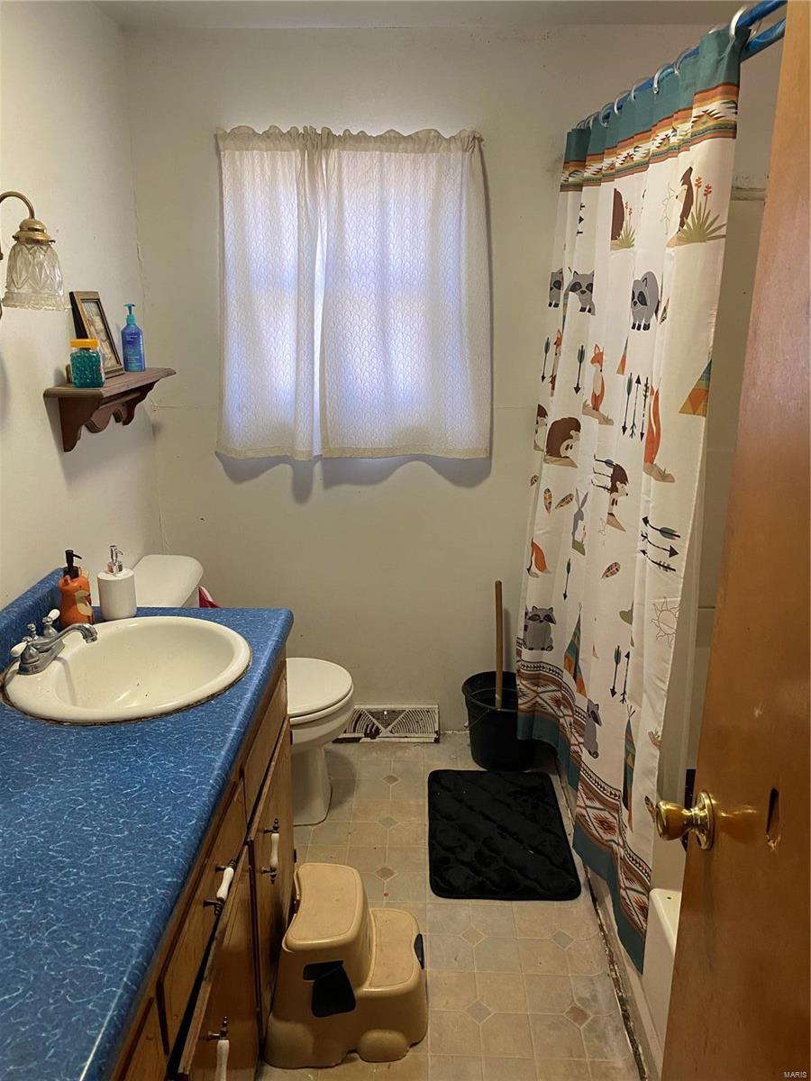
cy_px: 540
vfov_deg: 67.3
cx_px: 406
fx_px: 812
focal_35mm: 26
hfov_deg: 53.1
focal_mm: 4.25
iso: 200
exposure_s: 1/60
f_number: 1.8
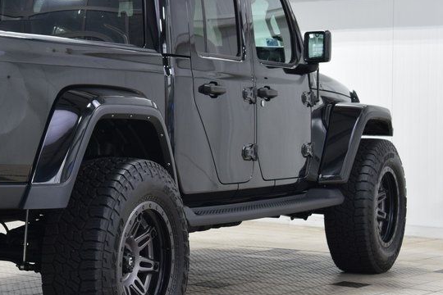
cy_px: 160
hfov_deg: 18.6
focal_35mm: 108
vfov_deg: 12.7
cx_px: 33
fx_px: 1329
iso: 720
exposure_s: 1/15
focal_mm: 38
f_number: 6.3
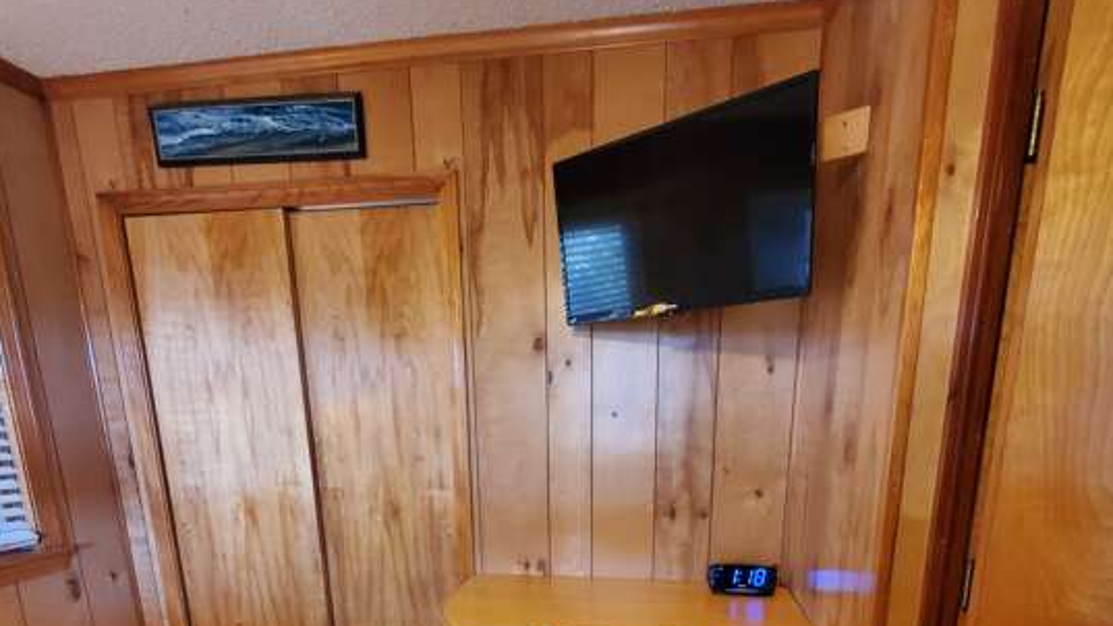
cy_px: 520
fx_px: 531
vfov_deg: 55.7
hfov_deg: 92.6
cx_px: 571
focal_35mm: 18
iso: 640
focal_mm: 1.8
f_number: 2.2
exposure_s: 1/30
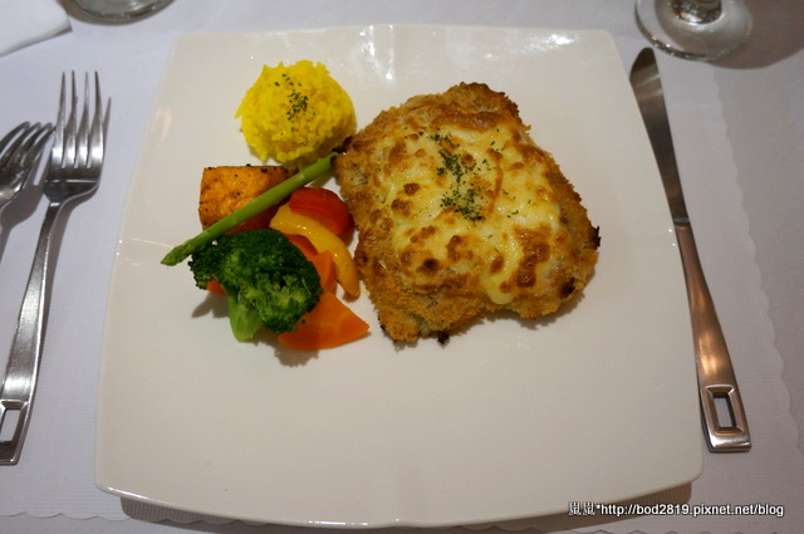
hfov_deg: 59.6
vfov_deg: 41.6
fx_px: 703
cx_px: 402
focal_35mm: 32
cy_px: 267
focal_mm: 21
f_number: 4
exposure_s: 1/60
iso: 1000
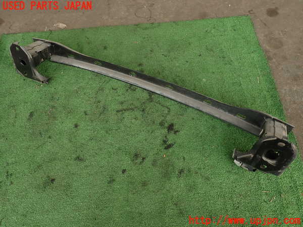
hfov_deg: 69.4
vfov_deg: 54.9
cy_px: 114
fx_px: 219
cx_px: 152
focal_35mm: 25
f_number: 2.8
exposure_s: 1/60
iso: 100
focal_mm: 4.5
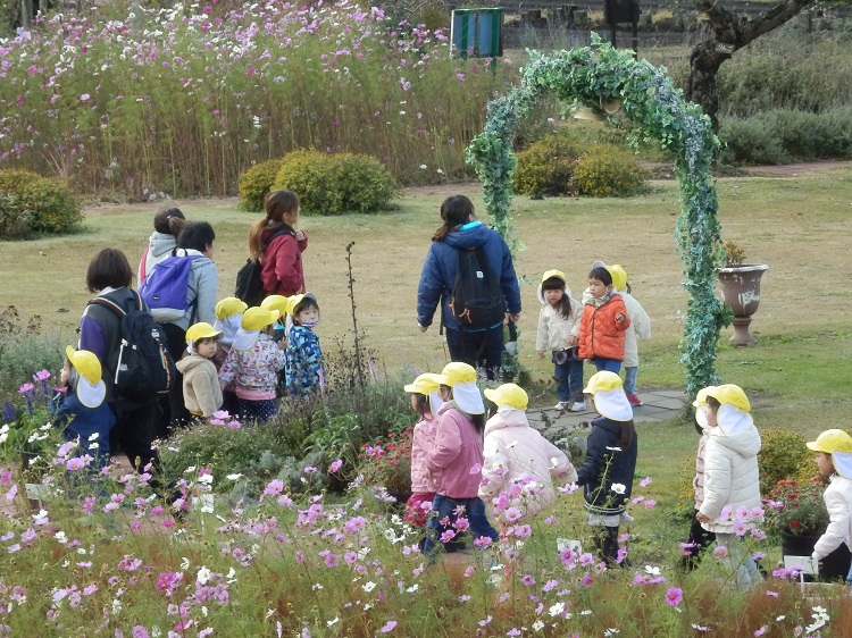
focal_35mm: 204
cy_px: 319
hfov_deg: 9.7
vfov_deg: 7.3
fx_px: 5019
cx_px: 426
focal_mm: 36.5
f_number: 5.9
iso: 500
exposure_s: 1/500
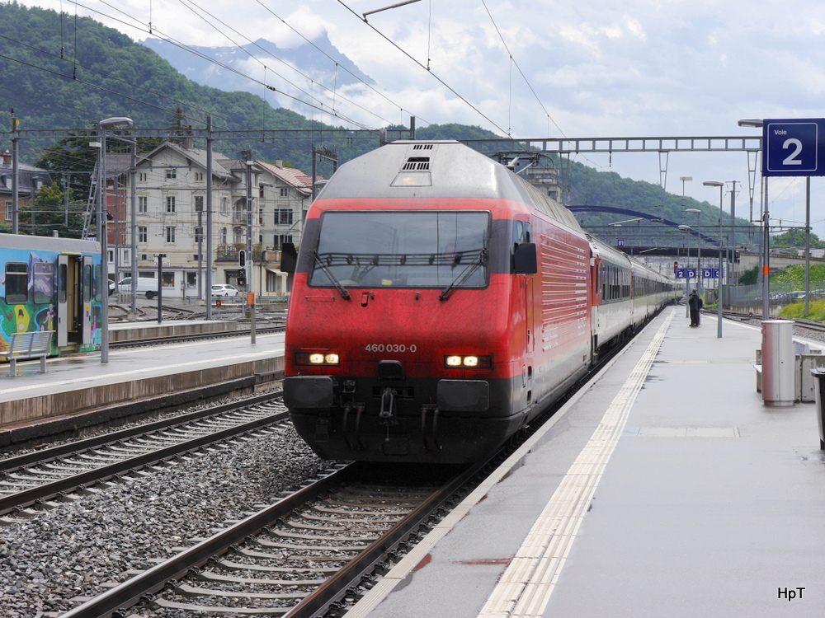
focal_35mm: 68
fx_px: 1621
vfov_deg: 21.6
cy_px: 309
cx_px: 412
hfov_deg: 28.6
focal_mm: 34
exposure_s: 1/320
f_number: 9
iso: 160
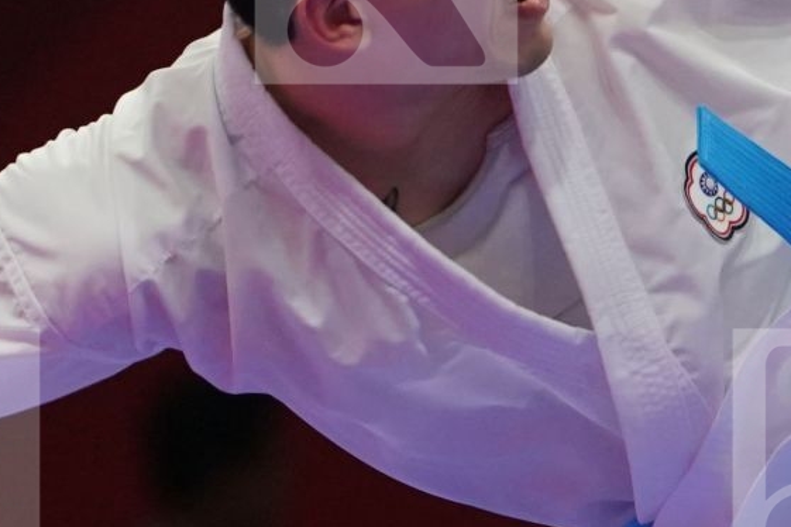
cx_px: 864
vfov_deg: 1.0
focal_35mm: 1348
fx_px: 29616
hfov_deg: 1.5
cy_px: -44
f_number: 4
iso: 2500
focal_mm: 280
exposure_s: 1/1000
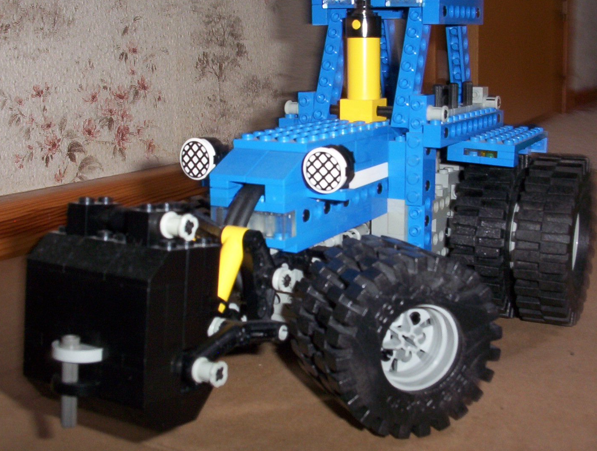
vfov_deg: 32.3
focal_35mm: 45
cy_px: 207
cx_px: 313
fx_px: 778
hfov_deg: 42.0
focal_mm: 6
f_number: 4.5
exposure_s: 1/30
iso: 140
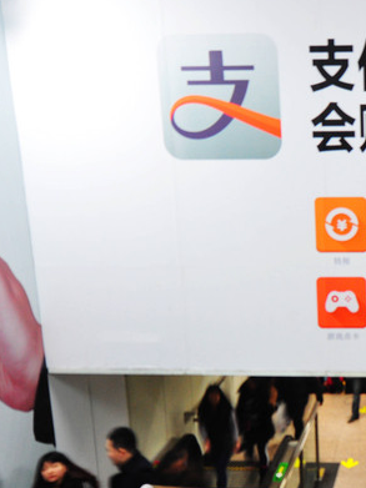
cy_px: 313
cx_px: 396
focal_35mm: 53
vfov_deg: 35.9
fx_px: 748
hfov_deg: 25.6
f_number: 4.2
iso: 500
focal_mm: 18
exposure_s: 1/5
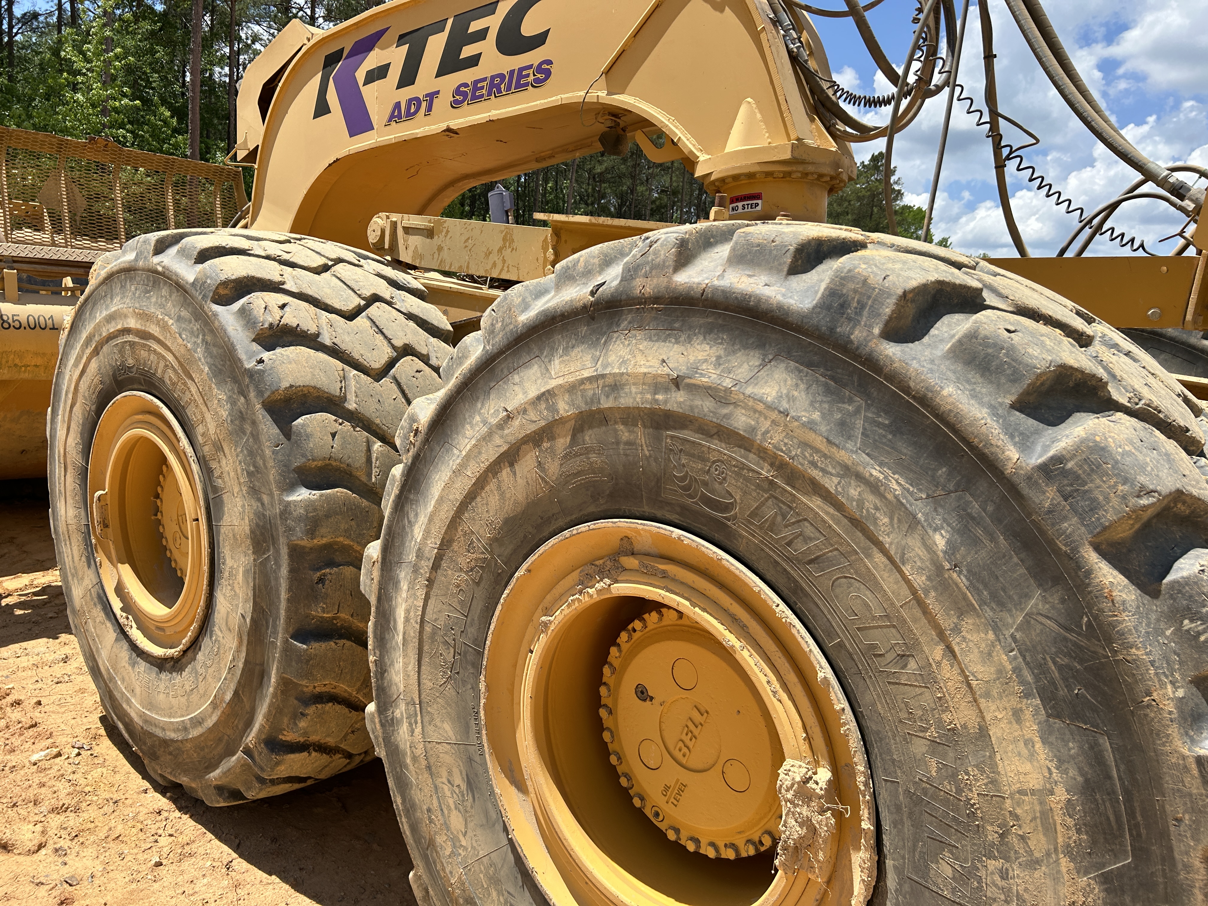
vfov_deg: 53.1
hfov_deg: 67.3
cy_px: 453
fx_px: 907
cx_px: 604
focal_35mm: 26
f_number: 1.5
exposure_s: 1/3704
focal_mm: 5.7
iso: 50
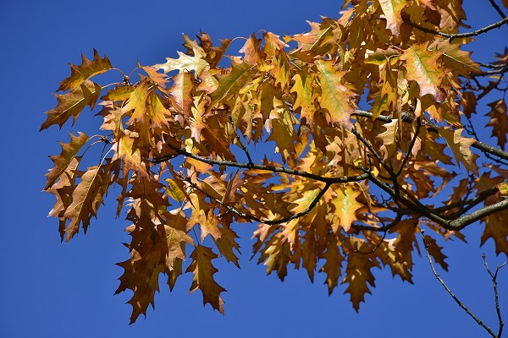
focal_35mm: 168
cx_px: 254
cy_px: 169
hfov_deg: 12.2
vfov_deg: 8.2
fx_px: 2370
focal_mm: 112
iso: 200
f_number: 9
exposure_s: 1/1000
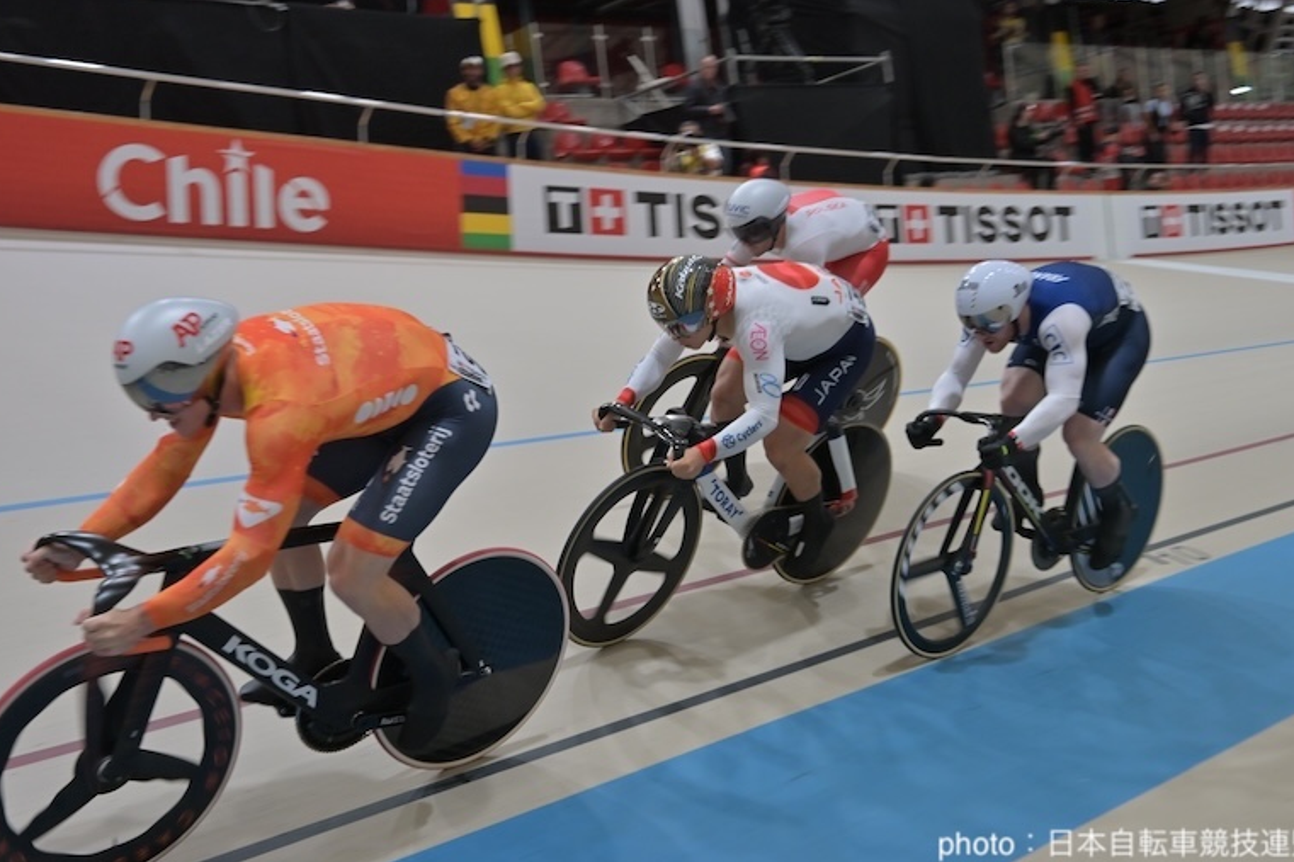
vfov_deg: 32.6
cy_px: 419
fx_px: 1473
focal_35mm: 41
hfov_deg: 47.4
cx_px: 655
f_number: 8
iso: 1250
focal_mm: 39
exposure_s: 1/500
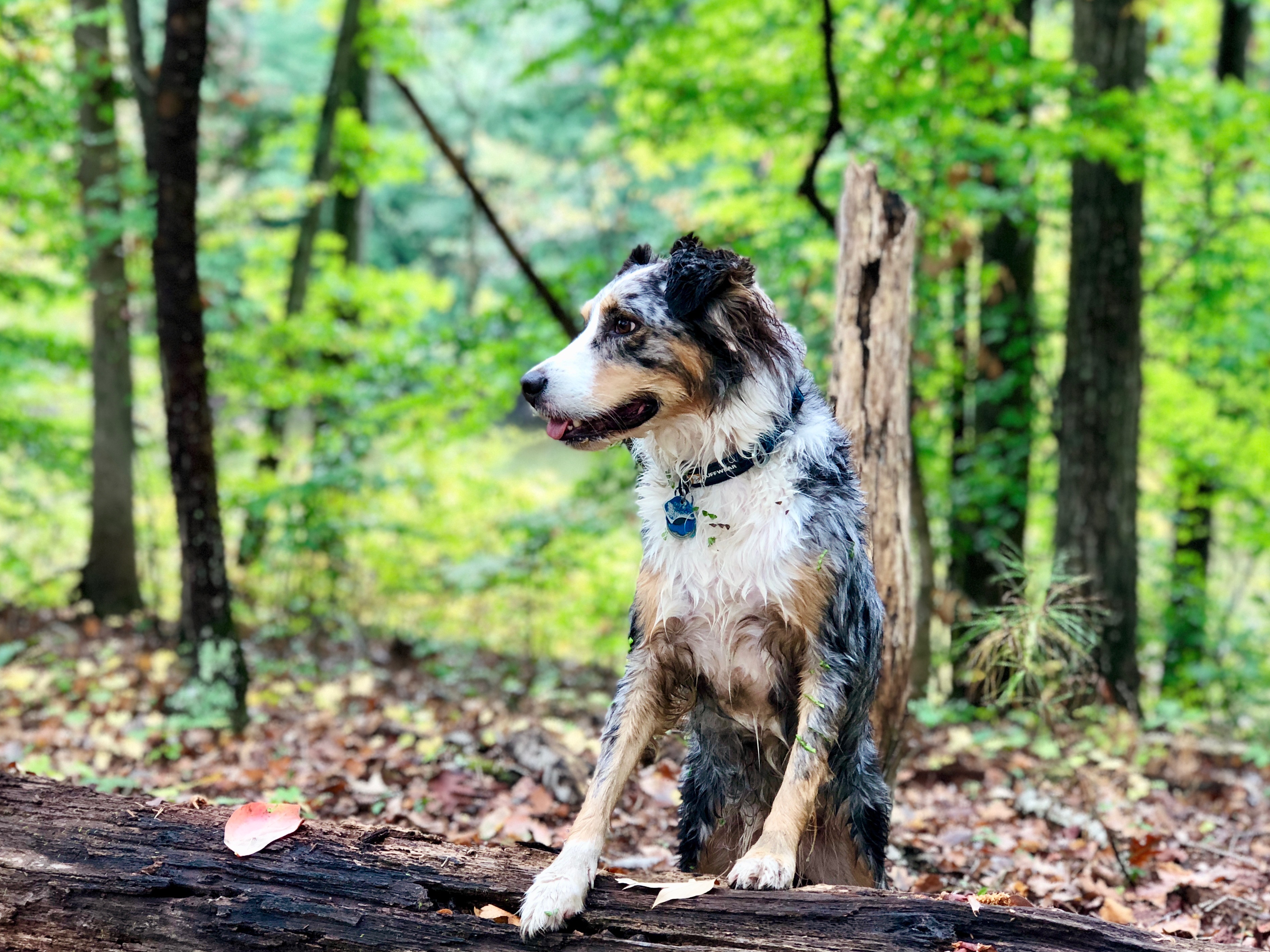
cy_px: 499
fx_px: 2238
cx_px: 619
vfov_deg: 24.0
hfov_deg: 31.7
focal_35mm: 61
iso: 125
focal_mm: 6.6
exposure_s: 1/120
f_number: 2.8
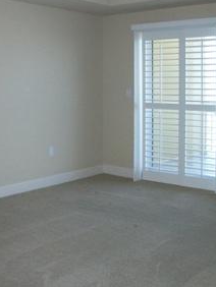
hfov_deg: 28.6
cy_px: 102
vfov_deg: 37.2
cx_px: 117
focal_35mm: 51
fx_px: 424
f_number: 2.7
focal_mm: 6
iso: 160
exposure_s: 1/100
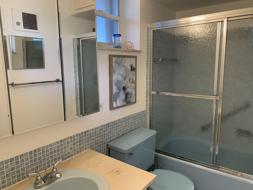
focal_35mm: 26
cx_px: 126
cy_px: 95
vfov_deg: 53.1
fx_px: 190
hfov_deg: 67.3
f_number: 1.8
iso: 125
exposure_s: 1/60
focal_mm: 4.25
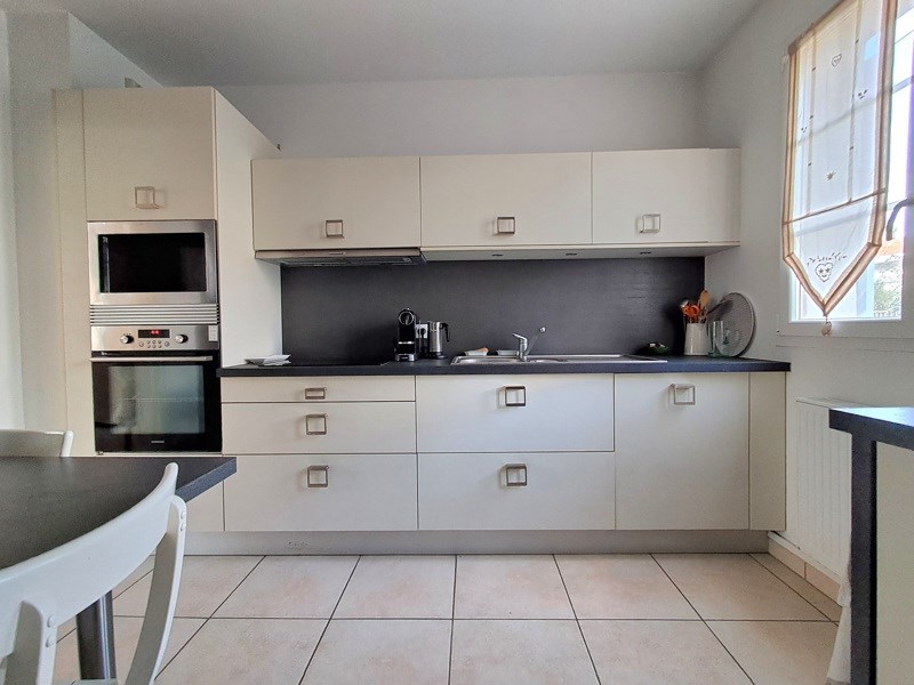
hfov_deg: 94.5
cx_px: 457
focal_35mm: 16
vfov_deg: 78.1
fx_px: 422
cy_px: 342
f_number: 2.2
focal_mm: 1.64
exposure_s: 1/50
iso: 160
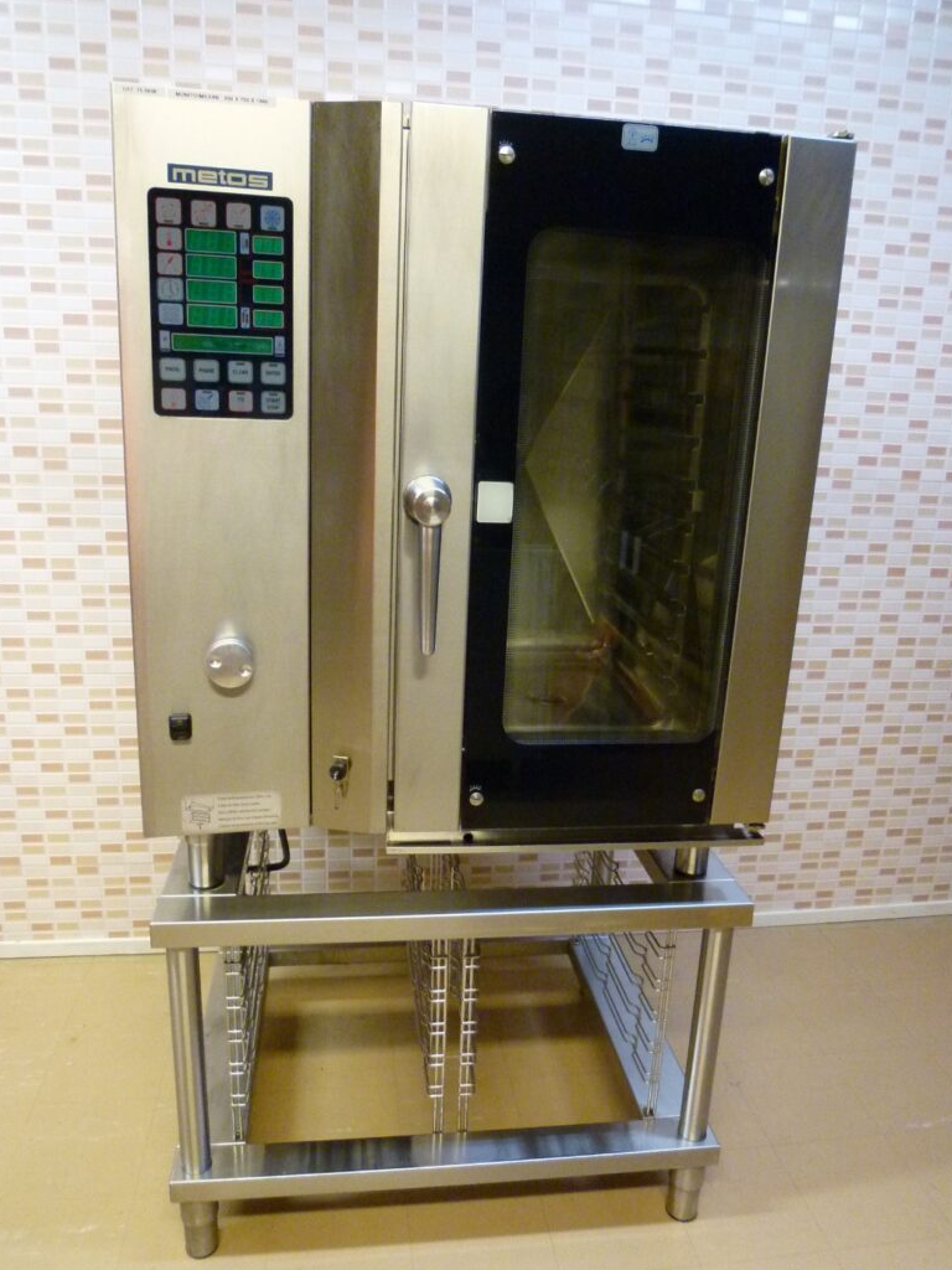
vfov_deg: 69.4
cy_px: 646
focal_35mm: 25
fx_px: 917
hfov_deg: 54.9
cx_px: 470
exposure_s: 1/60
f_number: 2.2
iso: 400
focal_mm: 4.3
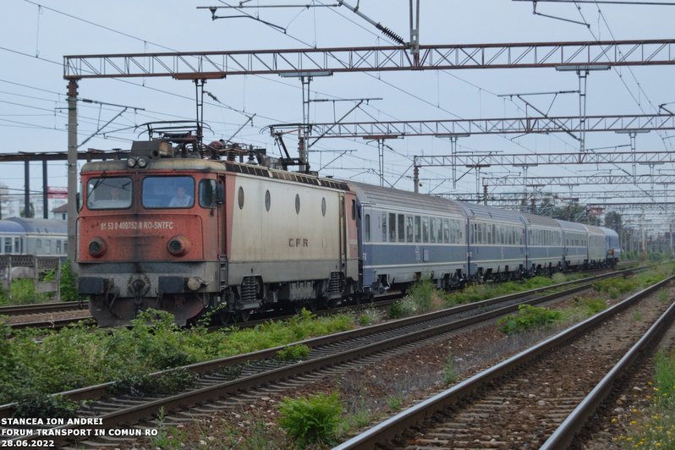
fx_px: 1266
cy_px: 225
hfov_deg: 29.9
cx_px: 338
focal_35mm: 68
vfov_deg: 20.2
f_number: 5
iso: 800
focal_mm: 45
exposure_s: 1/1250
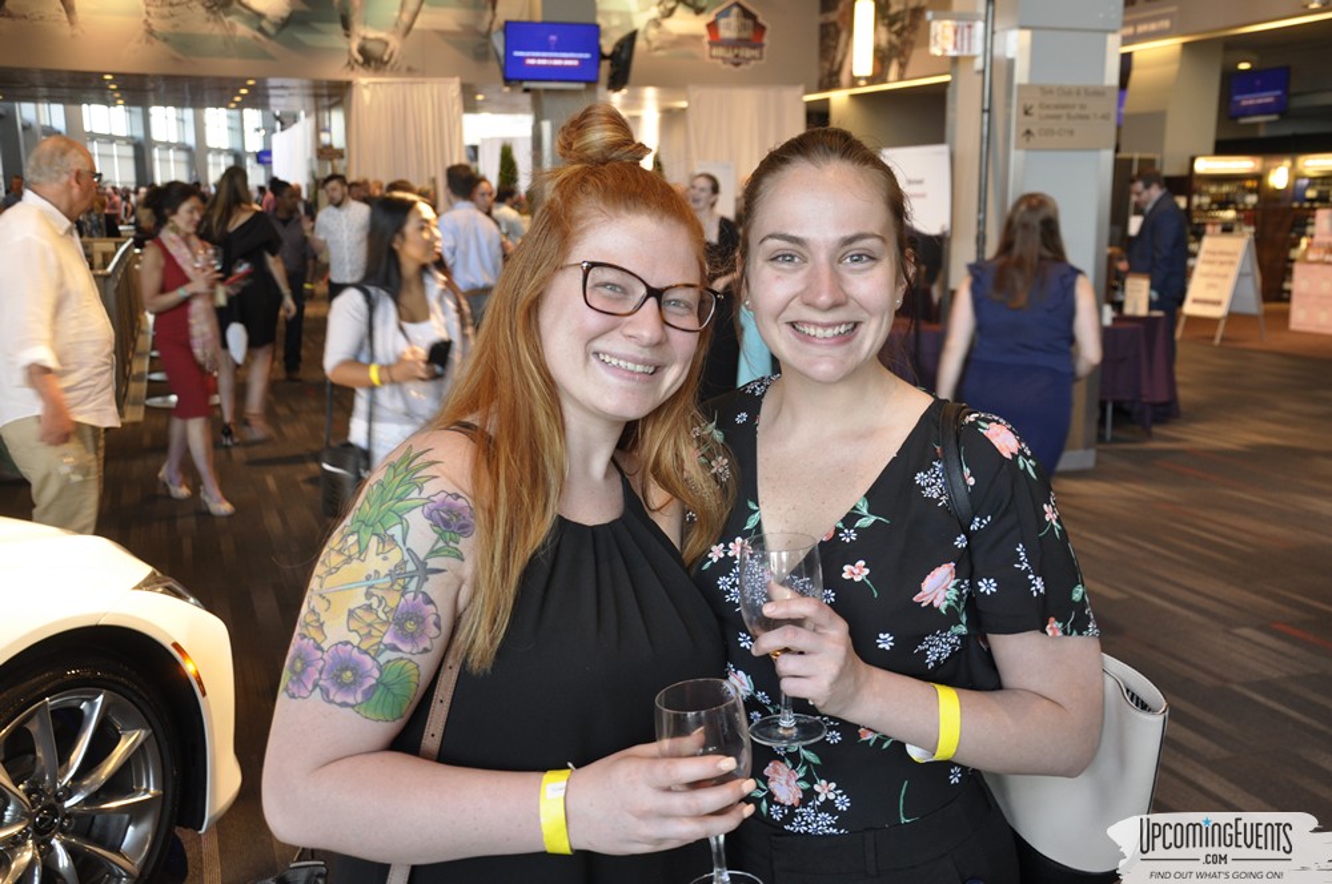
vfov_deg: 35.4
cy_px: 442
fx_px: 1386
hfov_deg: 51.3
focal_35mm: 38
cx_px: 666
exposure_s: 1/15
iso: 400
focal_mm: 25
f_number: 5
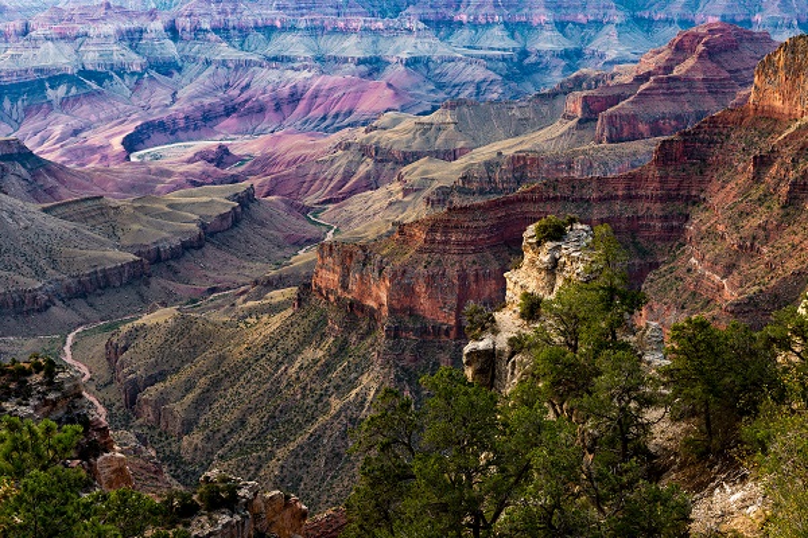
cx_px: 404
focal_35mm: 44
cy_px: 269
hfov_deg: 44.5
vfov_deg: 30.5
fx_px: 987
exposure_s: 1/30
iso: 200
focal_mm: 44
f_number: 8
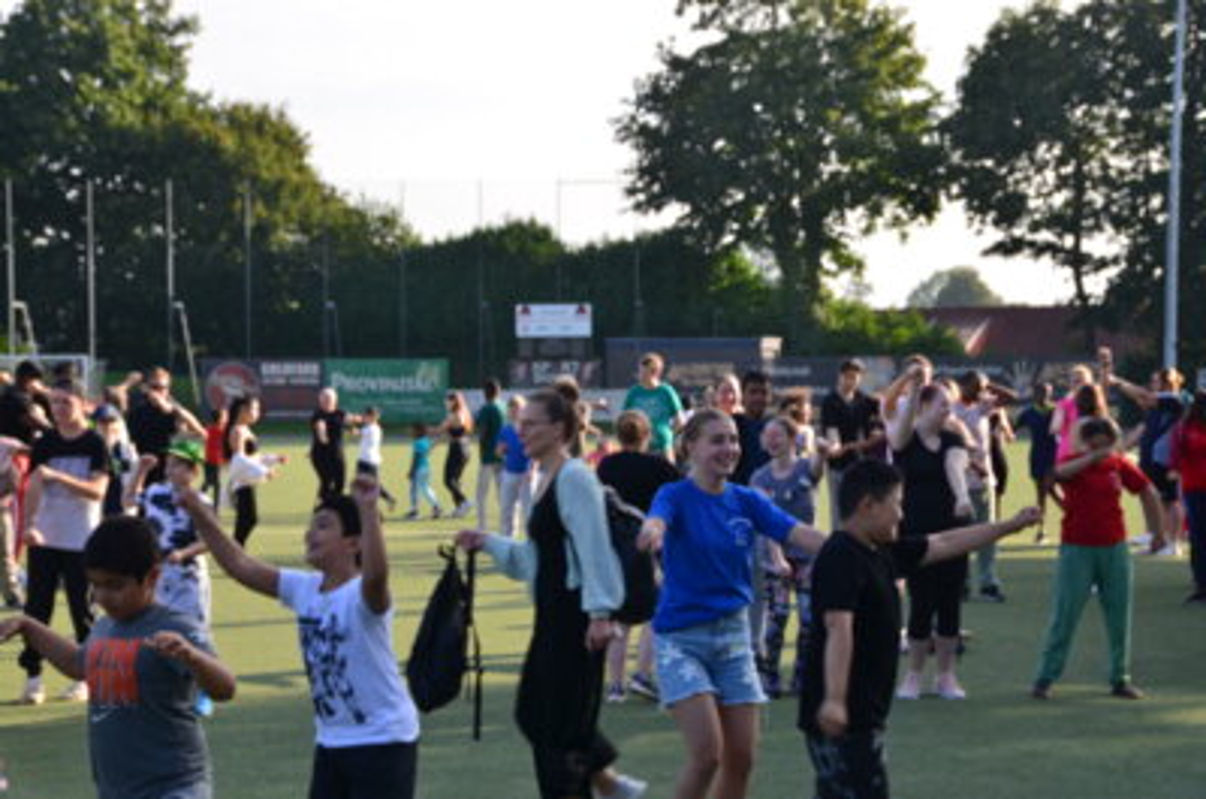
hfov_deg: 24.7
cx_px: 603
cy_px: 400
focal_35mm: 82
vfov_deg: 16.5
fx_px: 2758
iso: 140
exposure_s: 1/125
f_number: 11
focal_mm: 55
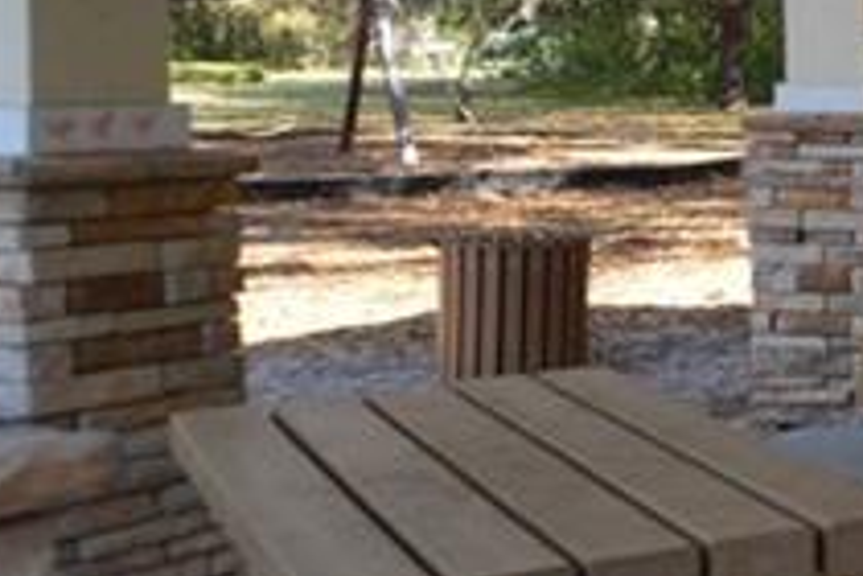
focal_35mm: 73
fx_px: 1750
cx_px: 1973
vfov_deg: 18.5
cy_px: 128
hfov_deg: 16.0
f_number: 5.6
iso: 220
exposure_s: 1/125
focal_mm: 10
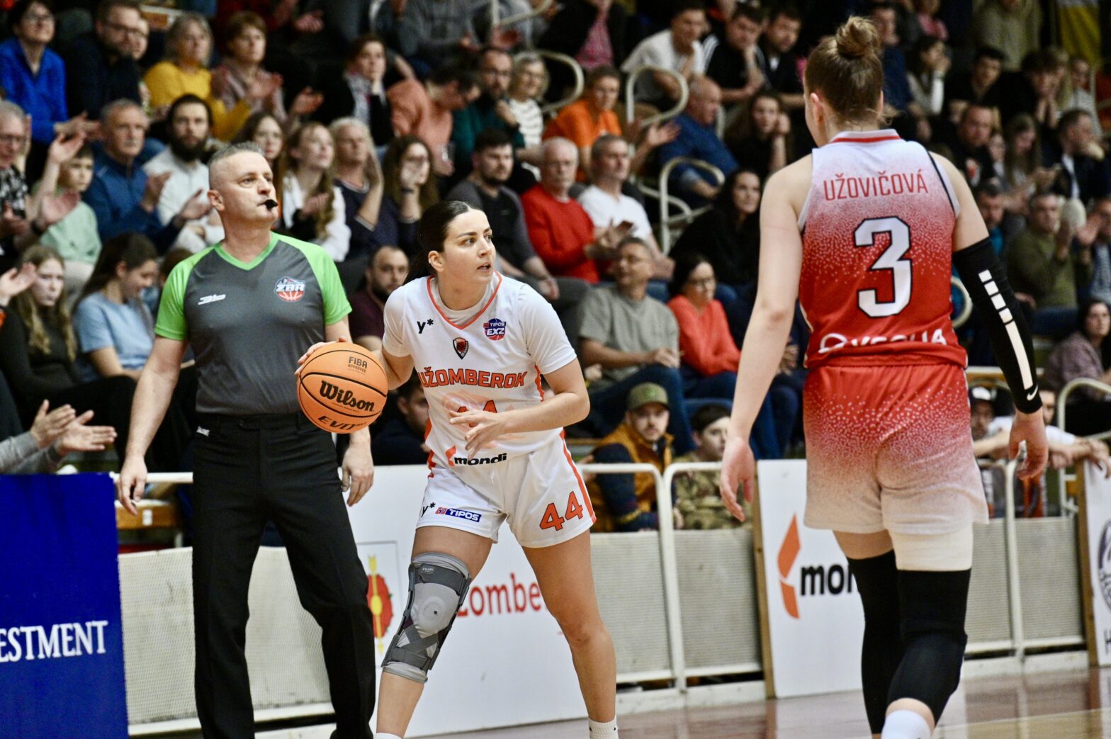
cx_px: 556
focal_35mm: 135
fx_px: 4163
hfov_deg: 15.2
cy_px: 370
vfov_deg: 10.1
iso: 3200
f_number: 4
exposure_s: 1/800
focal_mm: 135
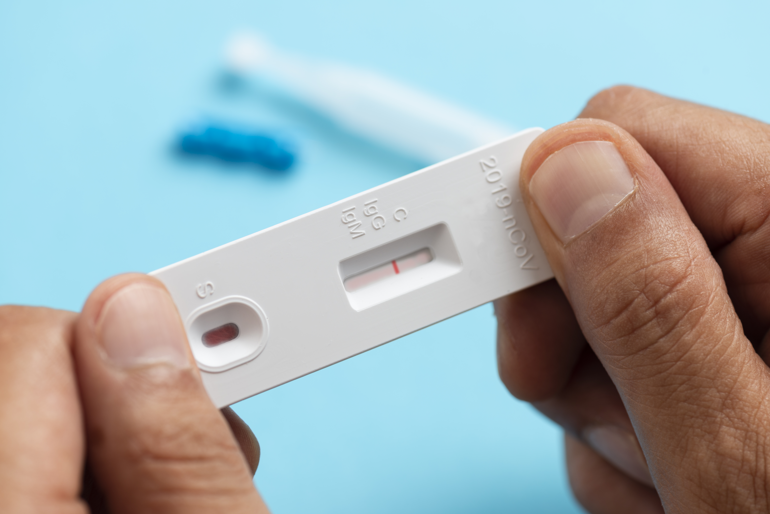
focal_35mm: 105
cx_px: 385
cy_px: 257
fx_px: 2246
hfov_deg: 19.5
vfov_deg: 13.1
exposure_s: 1/100
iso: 100
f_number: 7.1
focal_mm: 105
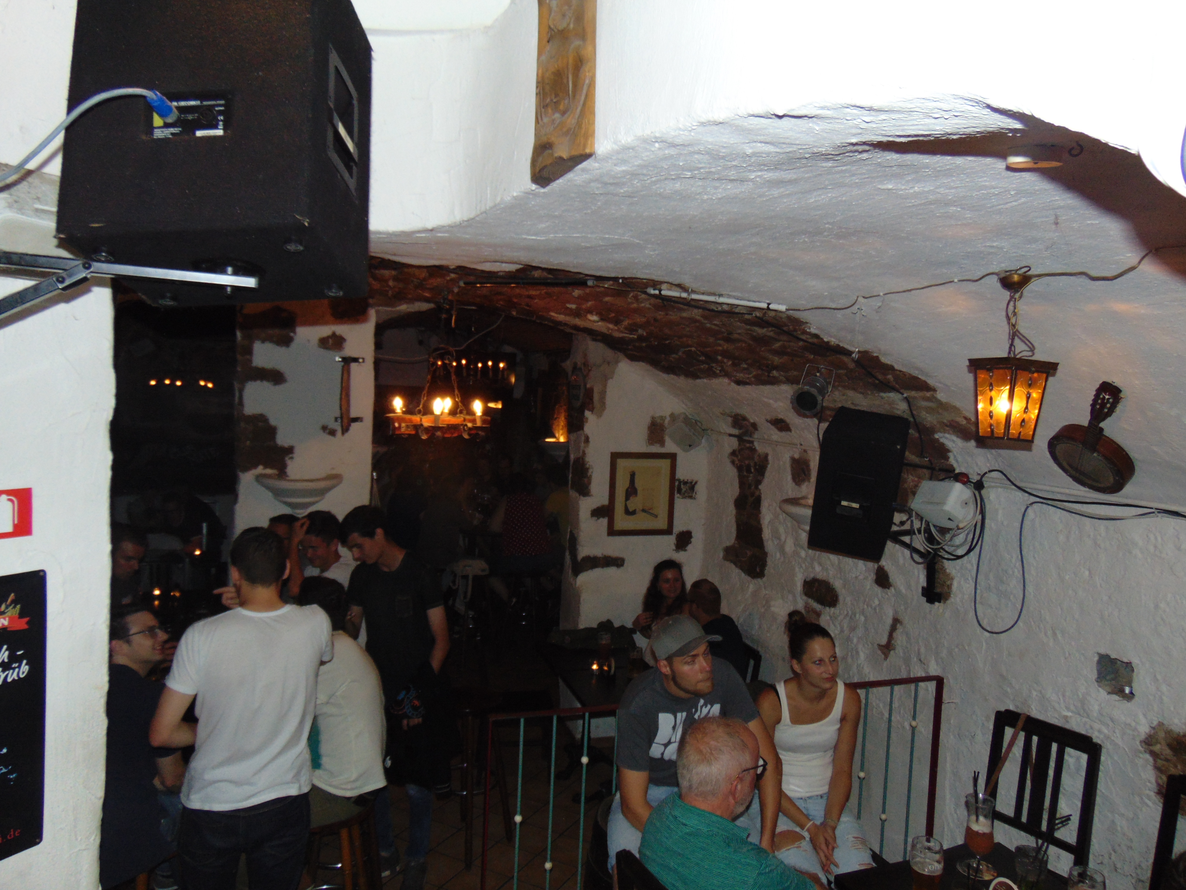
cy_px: 445
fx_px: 857
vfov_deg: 54.9
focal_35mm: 25
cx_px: 593
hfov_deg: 69.4
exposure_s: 1/30
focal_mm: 4.5
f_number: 3
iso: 200
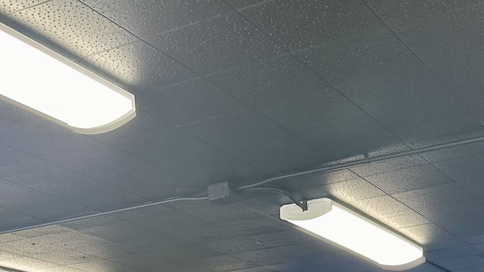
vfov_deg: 12.9
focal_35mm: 72
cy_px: 645
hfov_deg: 29.3
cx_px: 293
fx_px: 924
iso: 200
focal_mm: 6.86
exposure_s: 1/60
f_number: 1.78
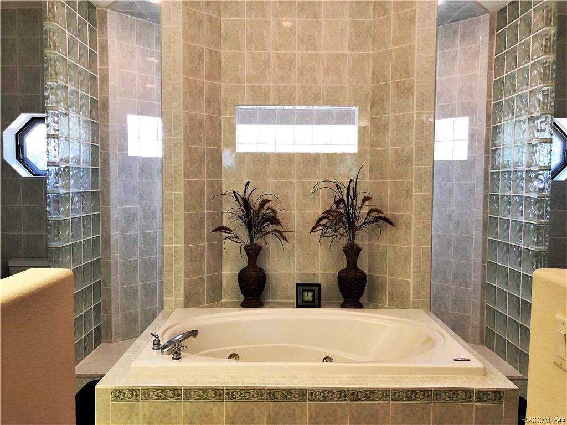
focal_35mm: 28
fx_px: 459
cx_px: 284
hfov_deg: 63.4
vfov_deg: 49.7
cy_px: 212
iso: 25
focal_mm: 3.99
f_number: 1.8
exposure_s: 1/30
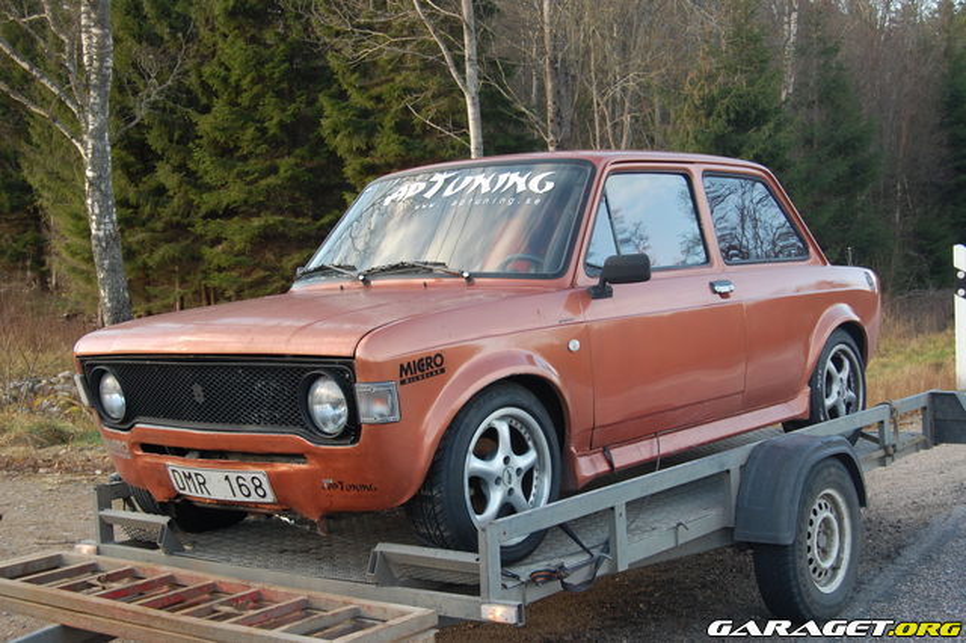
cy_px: 322
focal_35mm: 48
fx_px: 1287
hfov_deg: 41.1
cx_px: 483
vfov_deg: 28.0
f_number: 5.6
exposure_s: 1/125
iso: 400
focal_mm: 32
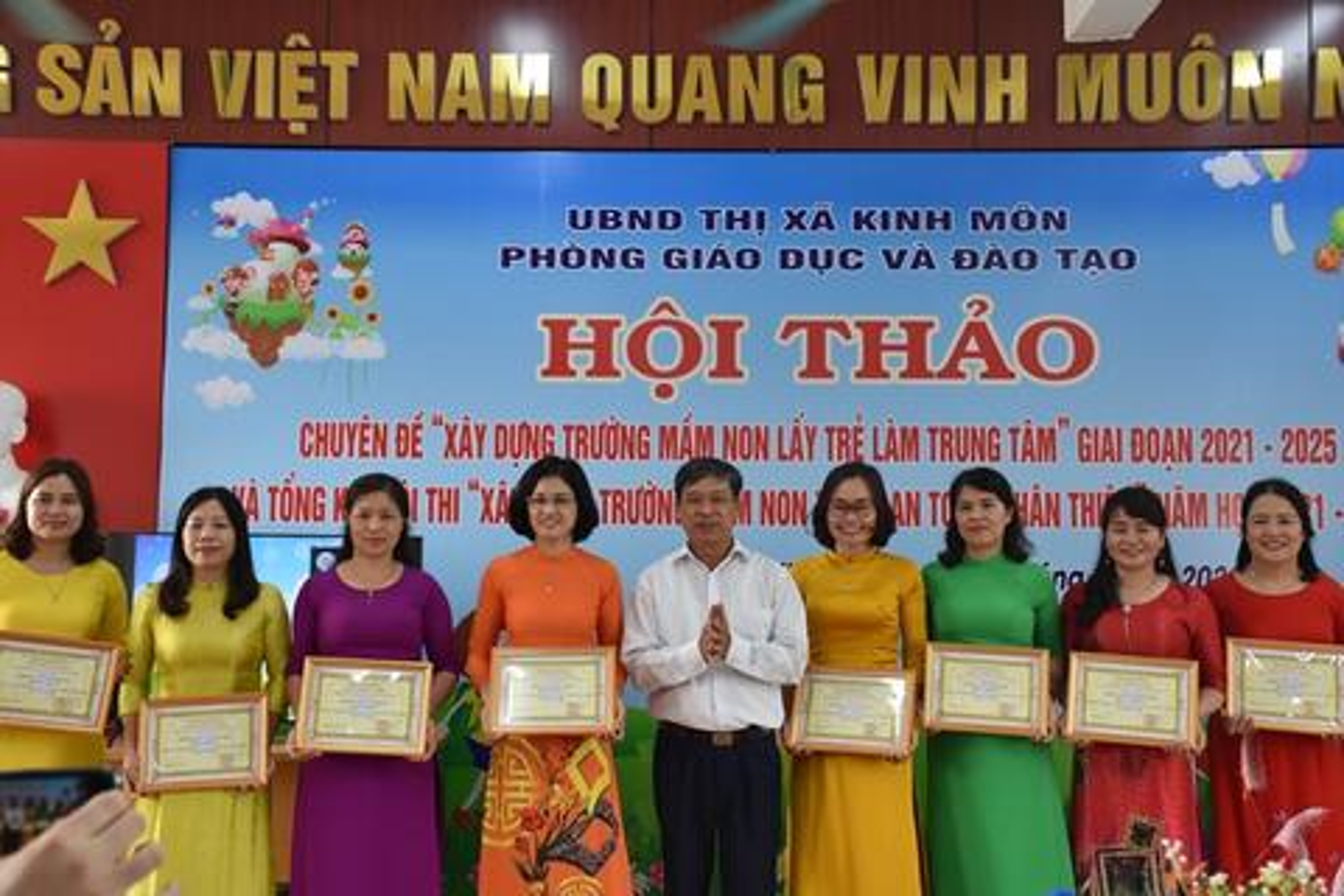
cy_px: 448
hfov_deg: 47.9
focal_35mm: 40
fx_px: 1512
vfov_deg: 33.0
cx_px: 672
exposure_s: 1/100
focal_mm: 27
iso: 800
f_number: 5
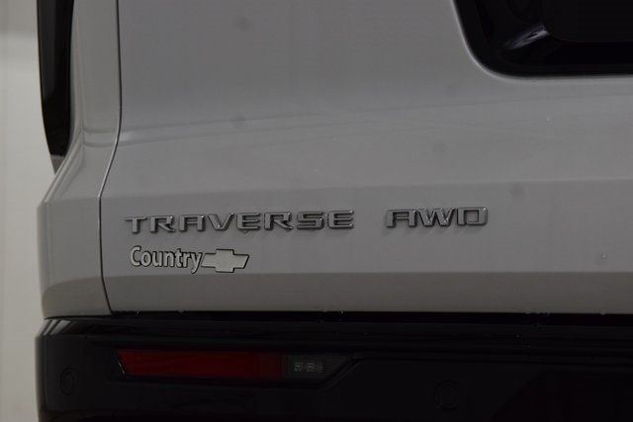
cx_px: 316
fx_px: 1847
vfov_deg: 13.0
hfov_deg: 19.5
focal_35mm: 105
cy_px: 211
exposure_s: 1/125
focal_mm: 70
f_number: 6.3
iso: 1600
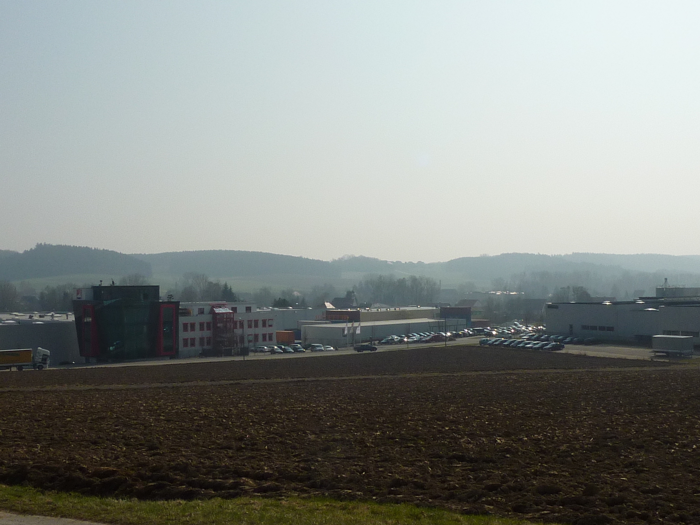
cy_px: 262
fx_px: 910
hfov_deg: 42.1
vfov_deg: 32.2
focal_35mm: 45
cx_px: 350
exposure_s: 1/1000
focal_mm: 4.1
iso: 100
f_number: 6.3
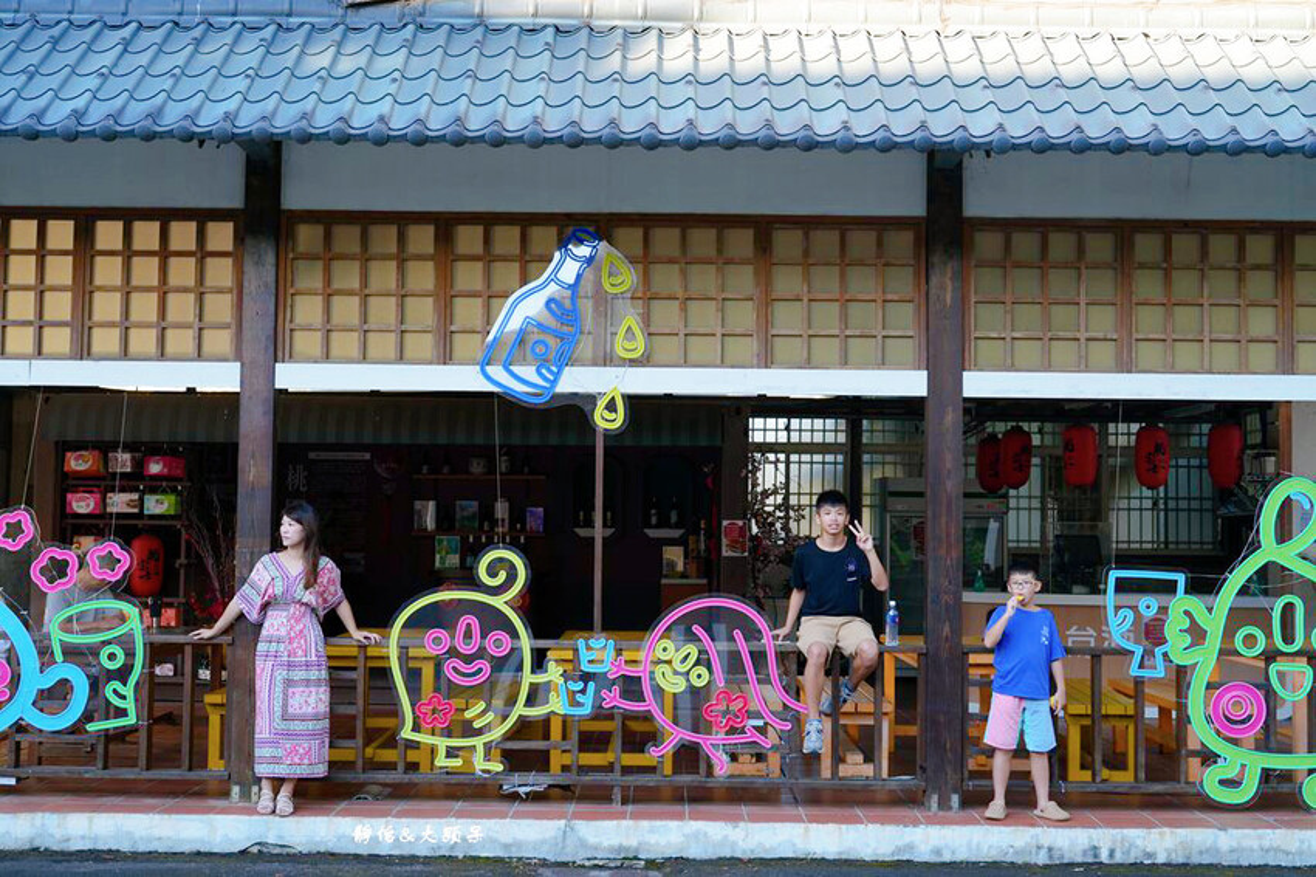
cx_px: 658
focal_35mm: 45
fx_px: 1644
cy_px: 438
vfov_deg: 29.8
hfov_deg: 43.6
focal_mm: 45
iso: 320
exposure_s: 1/100
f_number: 5.6
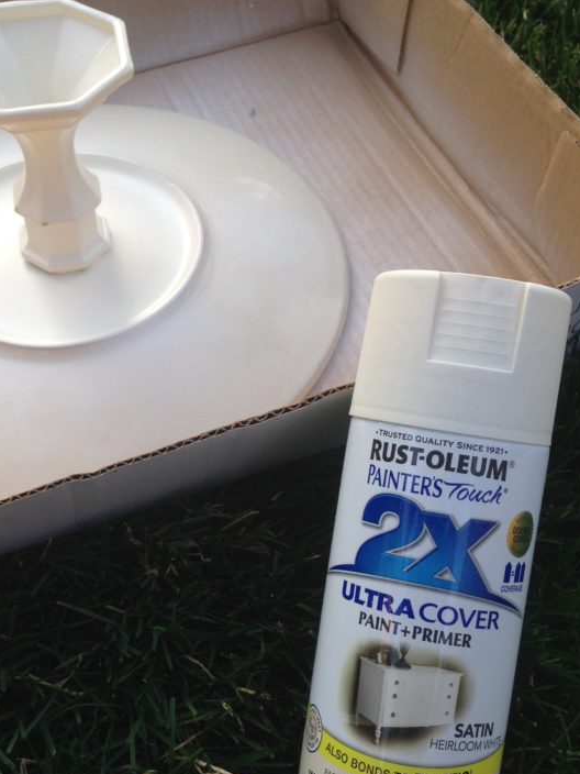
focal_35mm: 48
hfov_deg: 30.0
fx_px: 1072
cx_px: 189
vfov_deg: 39.6
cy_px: 421
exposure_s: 1/149
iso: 50
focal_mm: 4.12
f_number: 2.4
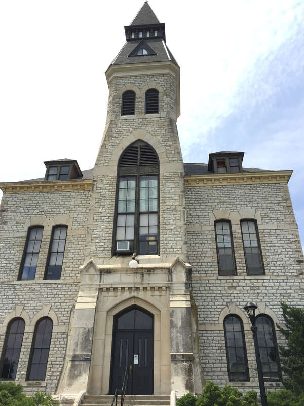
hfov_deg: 48.2
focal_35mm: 29
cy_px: 203
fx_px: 340
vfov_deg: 61.7
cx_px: 152
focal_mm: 4.15
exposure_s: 1/1364
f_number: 2.2
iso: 32
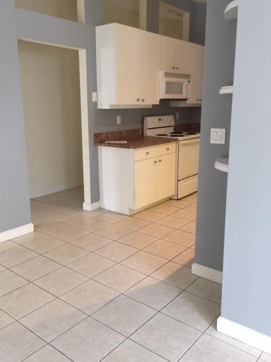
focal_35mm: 31
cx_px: 130
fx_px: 324
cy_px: 174
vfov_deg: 58.3
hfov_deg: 45.4
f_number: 2.2
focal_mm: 4.15
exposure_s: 1/15
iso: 80
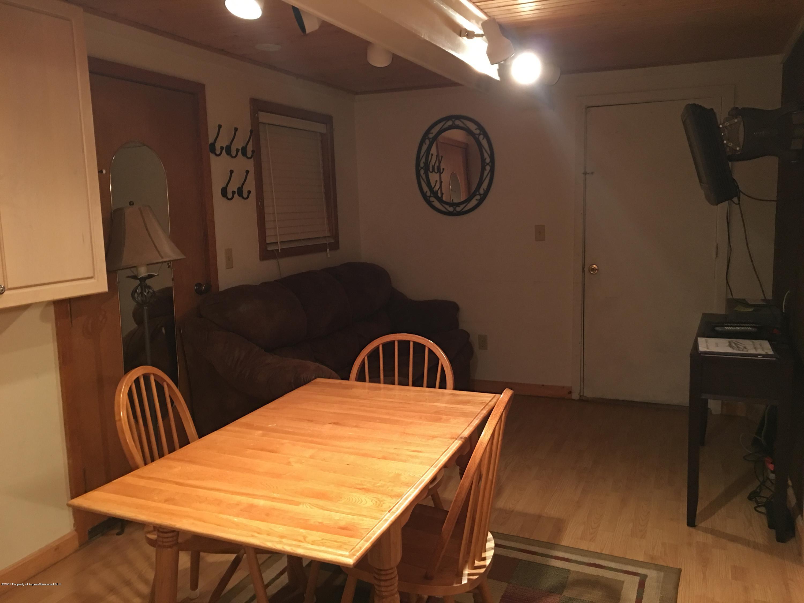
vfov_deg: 48.2
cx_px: 402
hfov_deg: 61.7
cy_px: 302
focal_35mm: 29
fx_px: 674
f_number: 2.2
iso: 50
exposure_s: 1/4
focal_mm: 4.15
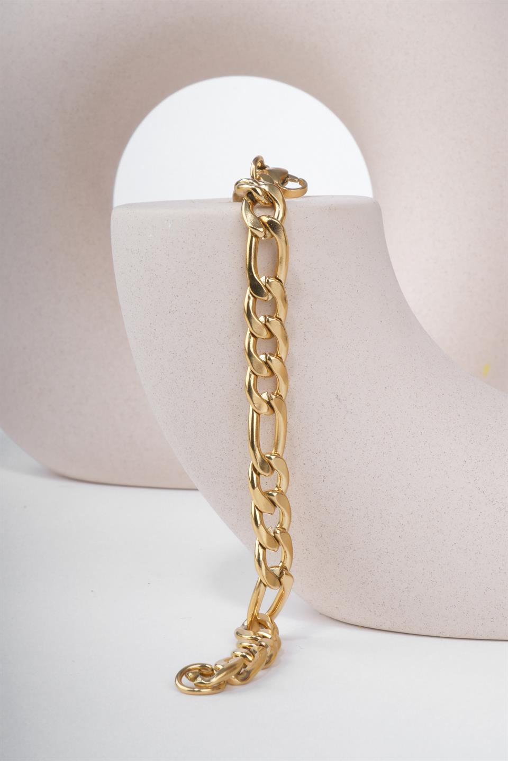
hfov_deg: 15.0
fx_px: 1926
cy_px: 380
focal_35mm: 91
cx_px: 254
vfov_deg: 22.4
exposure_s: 1/200
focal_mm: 60.8
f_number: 22
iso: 400
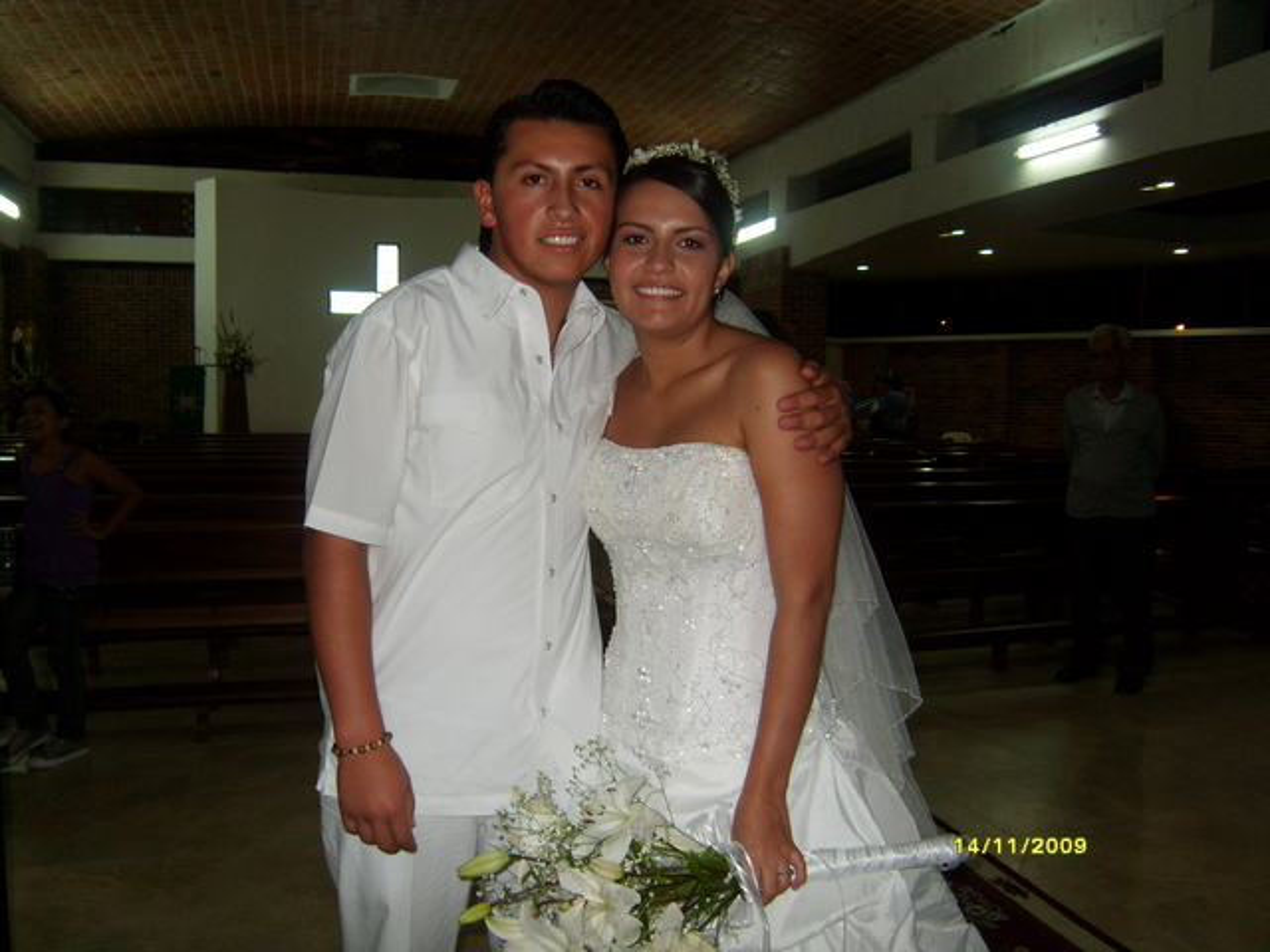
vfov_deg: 49.7
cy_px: 476
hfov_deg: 63.4
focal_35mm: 28
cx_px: 635
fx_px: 1027
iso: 100
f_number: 2.8
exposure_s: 1/30
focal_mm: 4.7
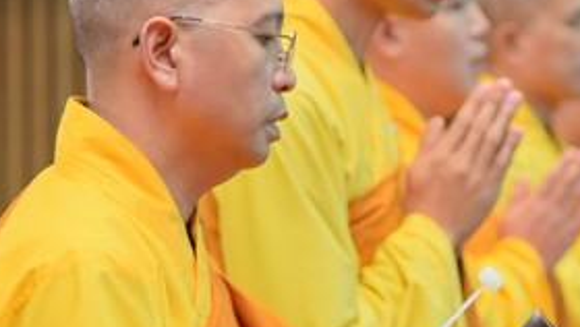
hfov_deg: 8.5
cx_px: 316
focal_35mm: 255
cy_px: 360
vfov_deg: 4.8
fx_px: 3925
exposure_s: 1/125
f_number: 4.5
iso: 1250
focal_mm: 105
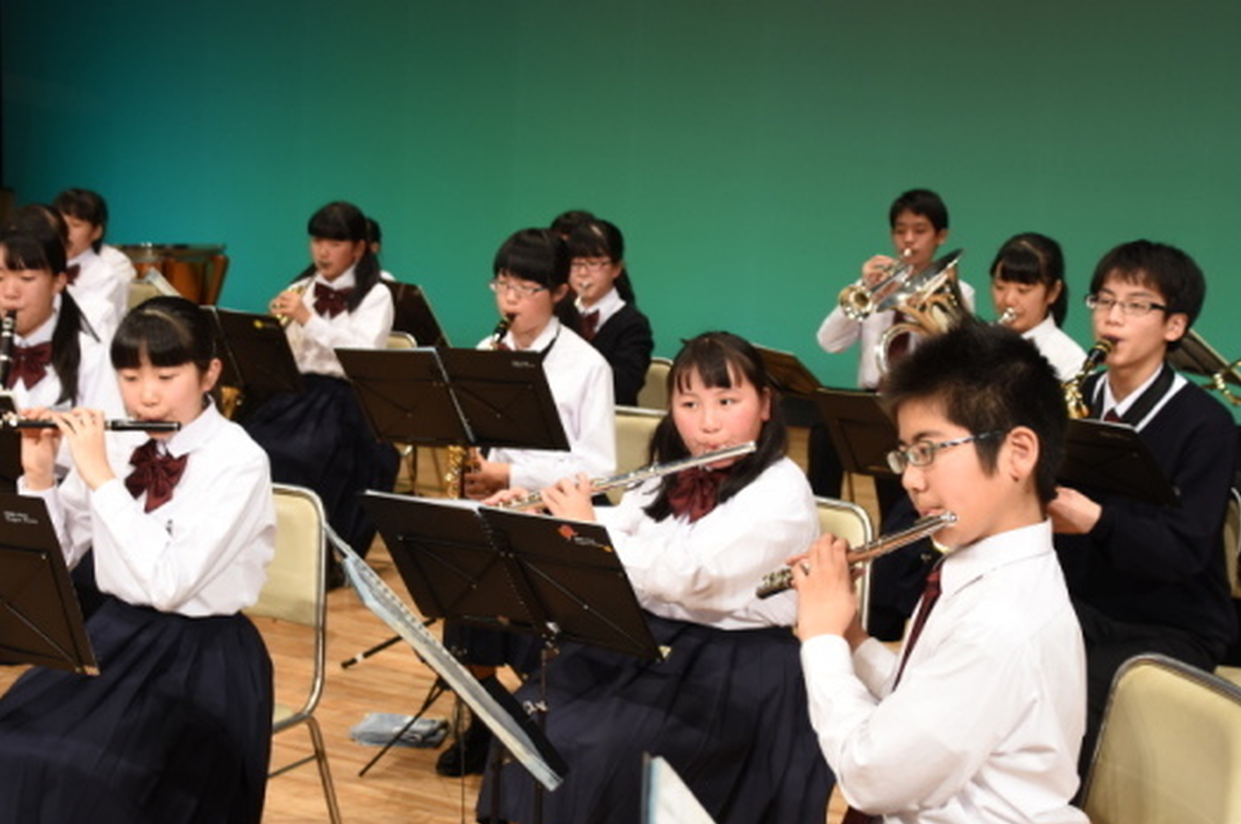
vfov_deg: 24.6
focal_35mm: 55
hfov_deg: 36.2
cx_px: 549
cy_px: 418
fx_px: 1894
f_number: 4
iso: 400
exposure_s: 1/40
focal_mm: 32
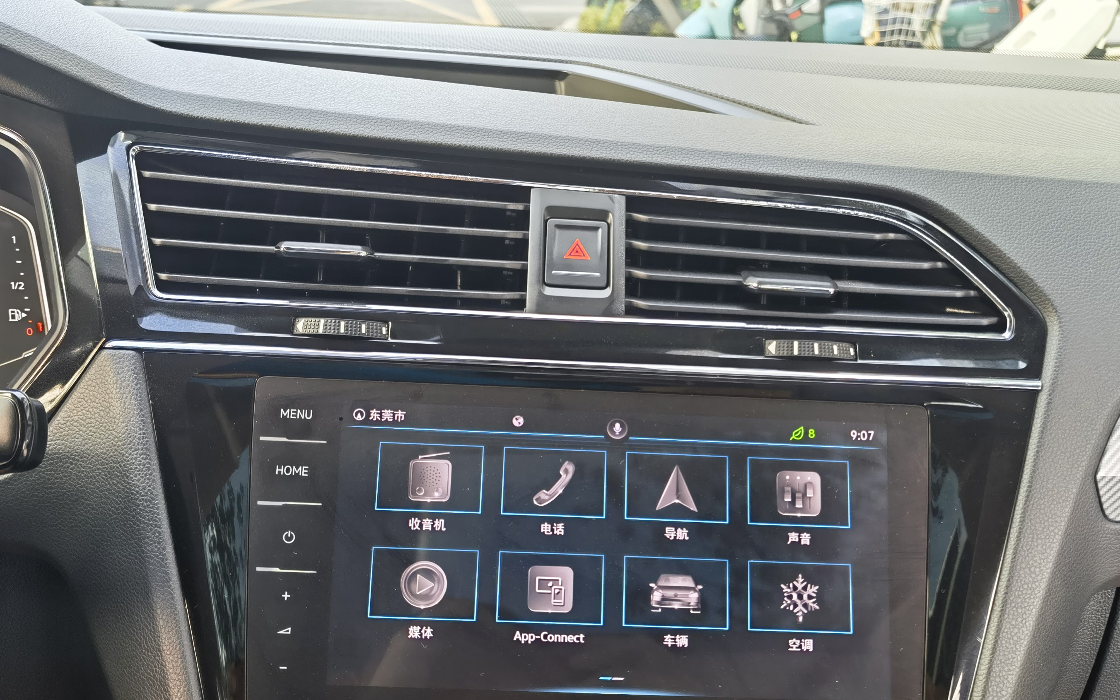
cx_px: 570
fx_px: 1221
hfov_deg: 49.3
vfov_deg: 31.9
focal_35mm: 40
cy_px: 402
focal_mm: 6.67
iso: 50
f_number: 1.9
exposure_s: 1/116
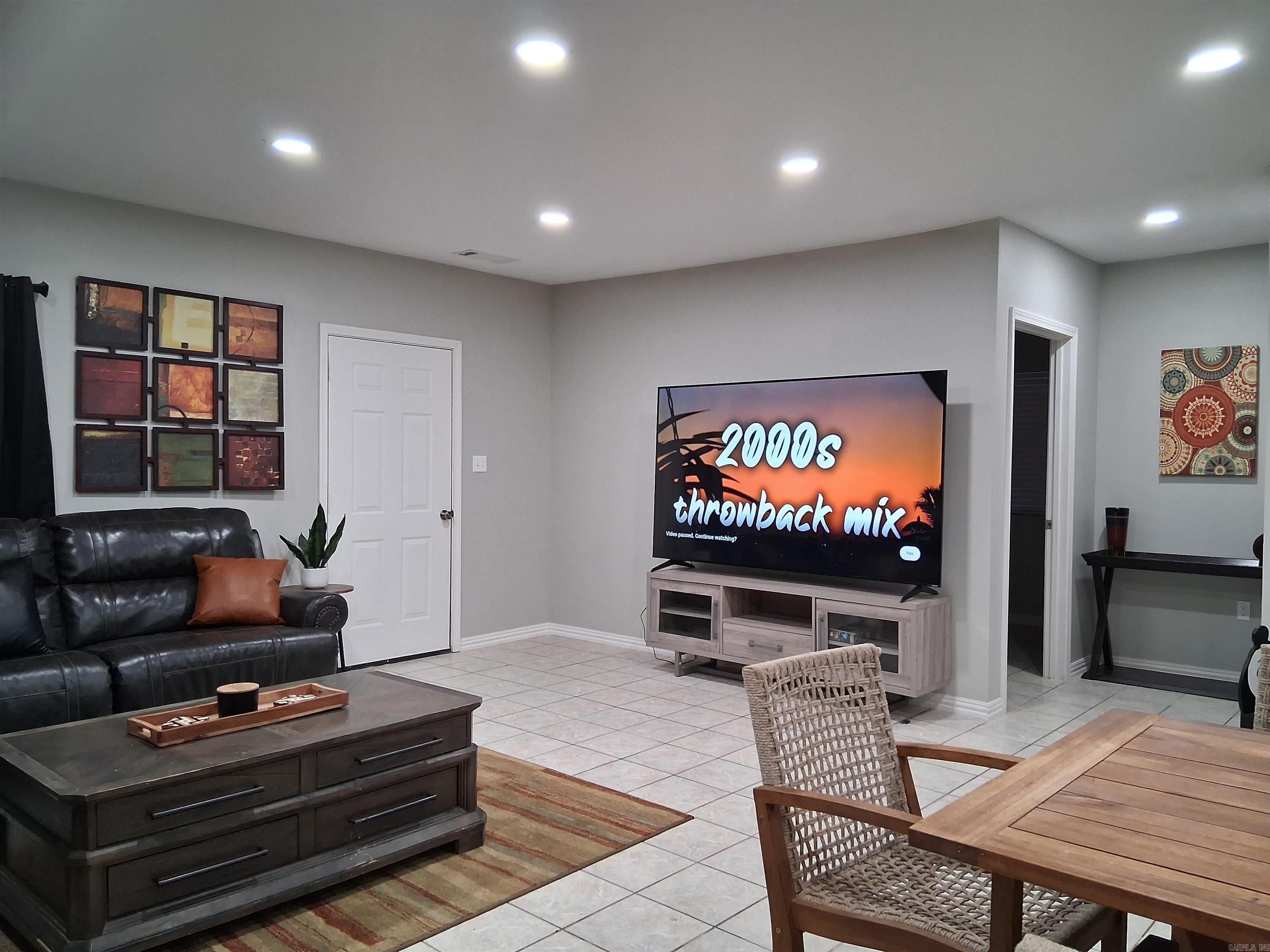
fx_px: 954
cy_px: 476
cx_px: 635
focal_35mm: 26
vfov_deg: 53.1
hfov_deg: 67.3
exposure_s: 1/60
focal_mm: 3.98
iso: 400
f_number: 1.8
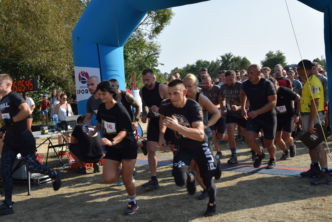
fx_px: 443
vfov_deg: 28.1
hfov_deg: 41.1
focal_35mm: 48
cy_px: 111
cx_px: 166
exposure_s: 1/320
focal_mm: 32
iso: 200
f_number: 9
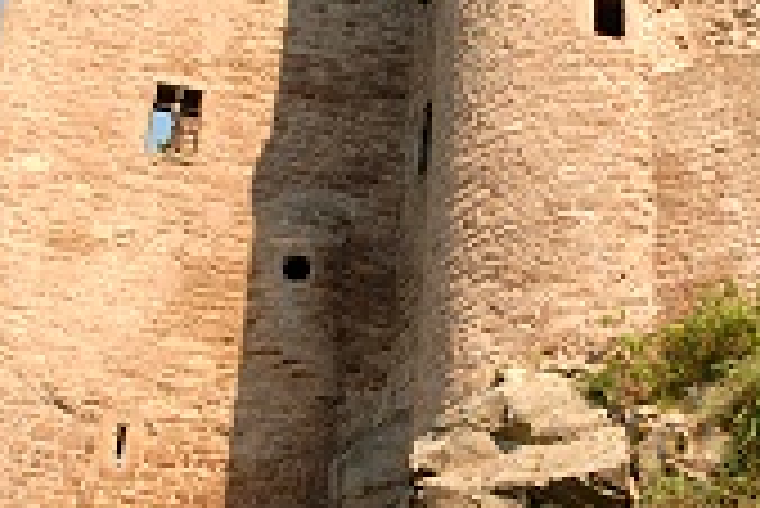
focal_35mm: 71
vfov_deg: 19.2
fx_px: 1500
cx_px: 470
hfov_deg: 28.3
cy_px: 294
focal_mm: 18
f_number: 8
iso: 200
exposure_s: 1/320
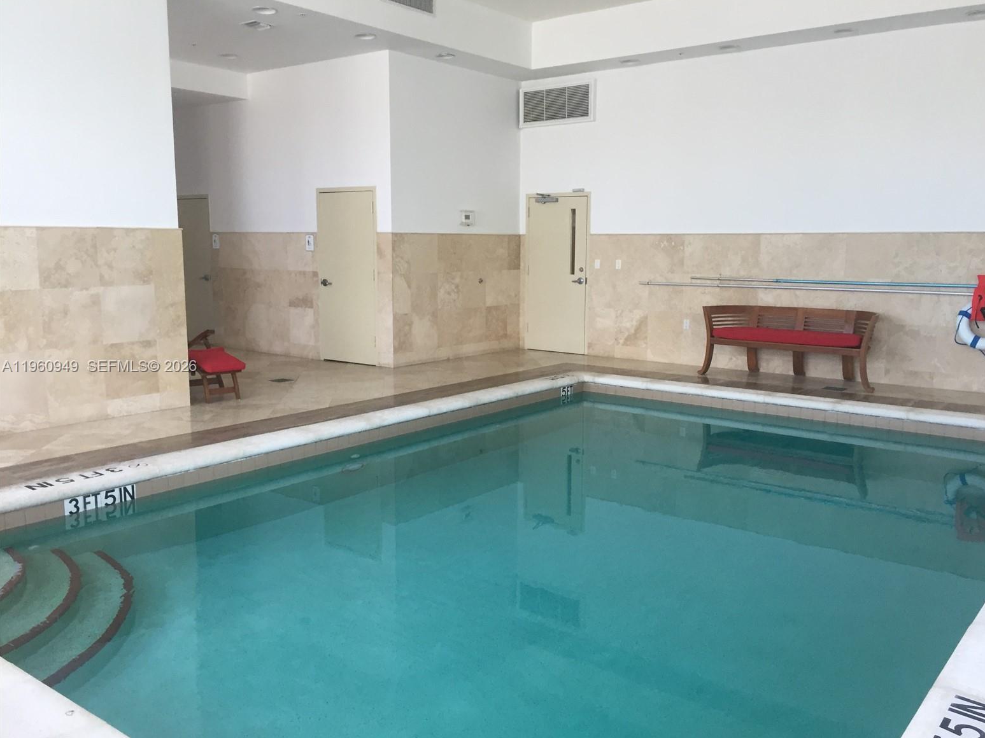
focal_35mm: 30
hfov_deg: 60.0
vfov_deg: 46.8
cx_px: 508
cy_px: 367
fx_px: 854
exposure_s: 1/30
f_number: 2.2
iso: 80
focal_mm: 4.15
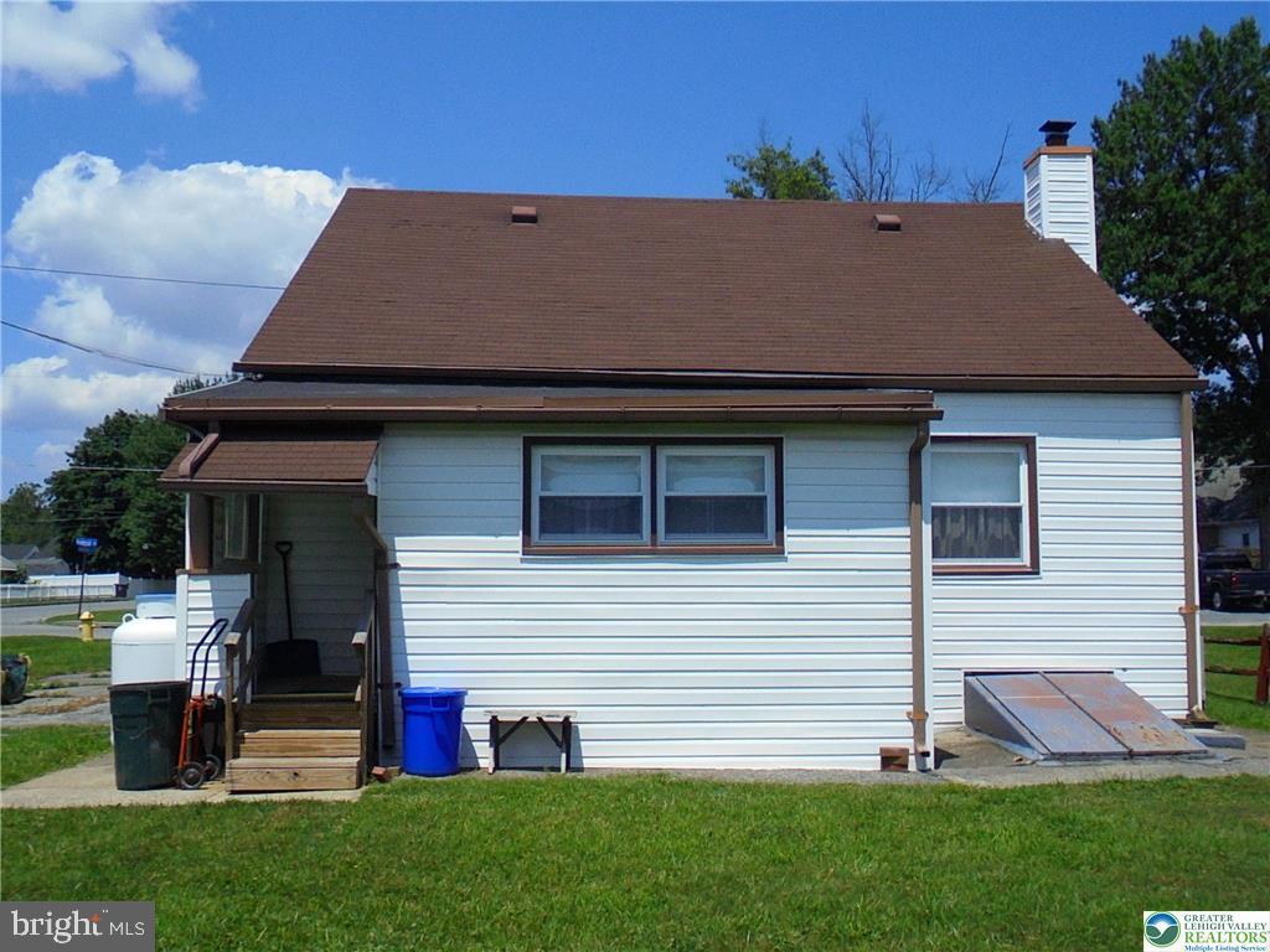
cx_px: 635
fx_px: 1247
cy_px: 476
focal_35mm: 34
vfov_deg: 41.8
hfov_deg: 54.0
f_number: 12.5
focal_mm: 6.1
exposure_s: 1/500
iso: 400
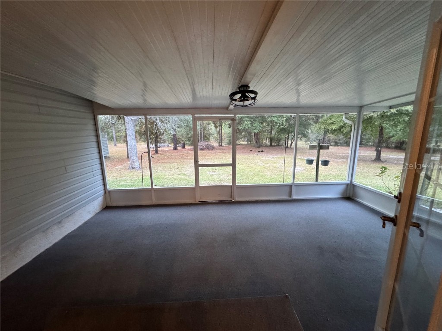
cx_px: 221
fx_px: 179
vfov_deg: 85.7
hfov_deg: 102.1
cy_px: 166
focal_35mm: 14
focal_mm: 2.22
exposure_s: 1/60
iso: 640
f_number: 2.2
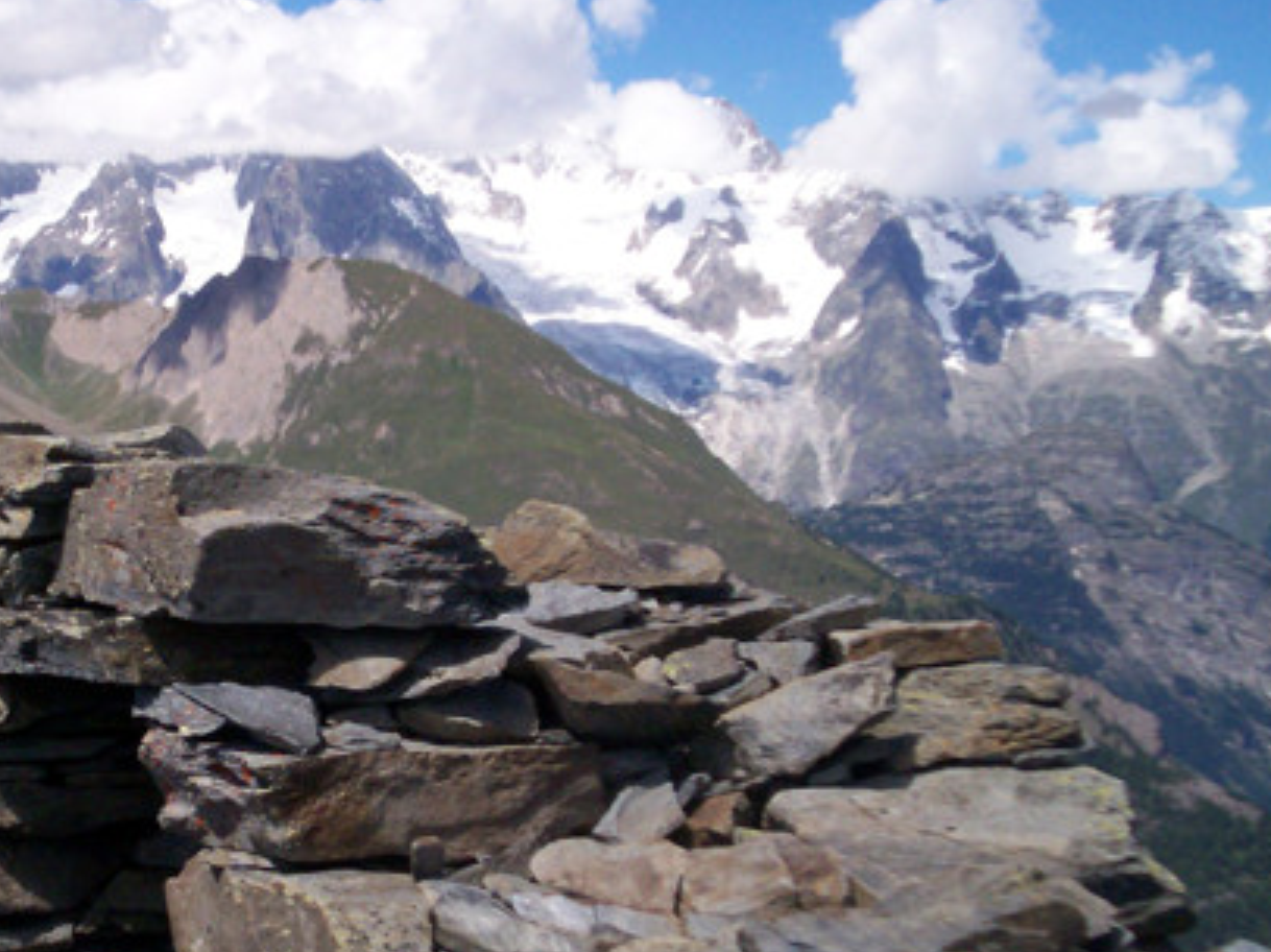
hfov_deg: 26.7
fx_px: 2605
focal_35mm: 71
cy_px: 658
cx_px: 191
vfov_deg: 20.6
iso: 100
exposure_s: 1/944
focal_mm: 5.9
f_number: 4.5
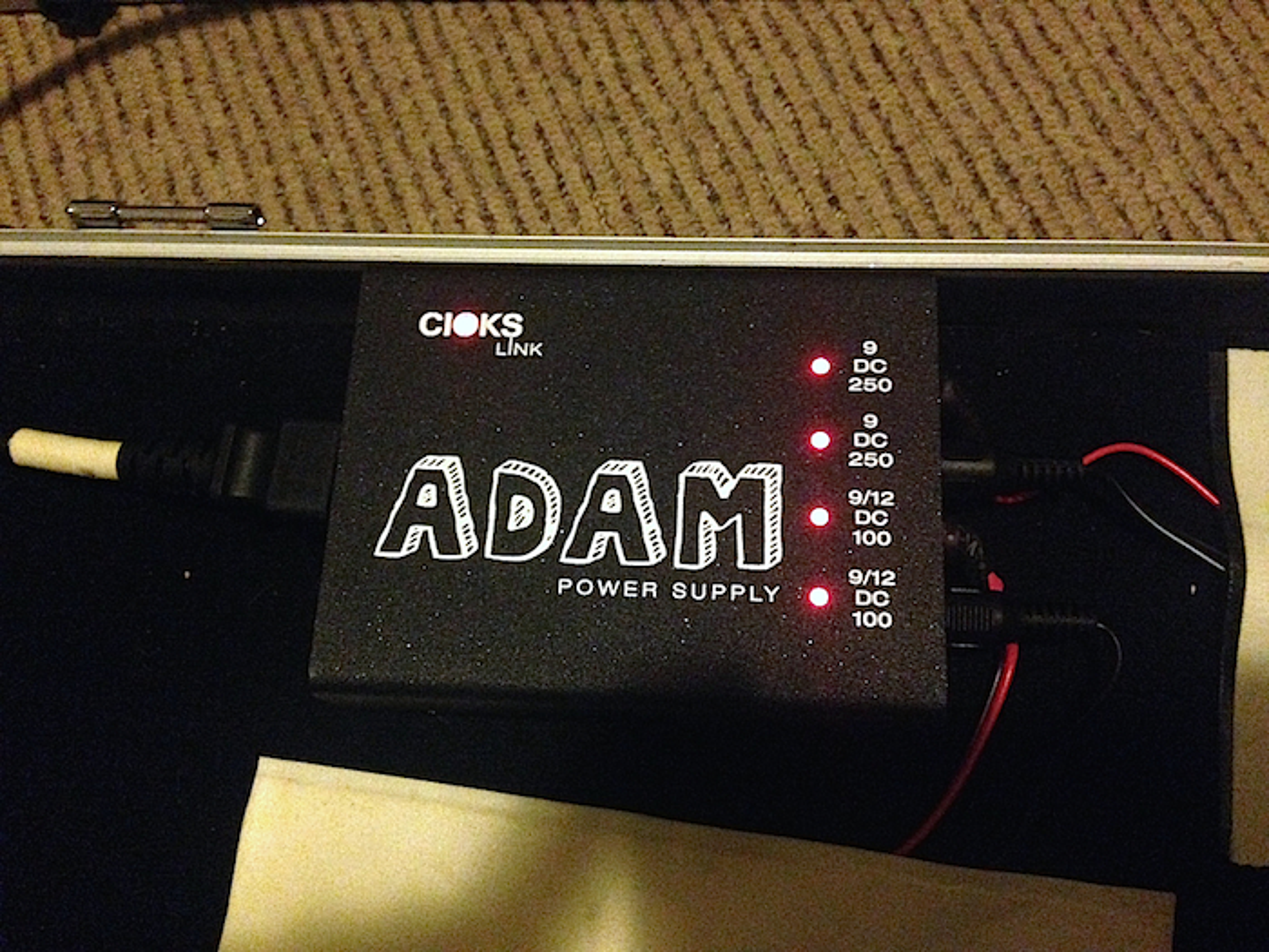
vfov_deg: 42.9
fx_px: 1210
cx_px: 634
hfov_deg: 55.4
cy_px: 476
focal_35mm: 33
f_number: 2.4
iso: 800
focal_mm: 4.12
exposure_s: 1/15
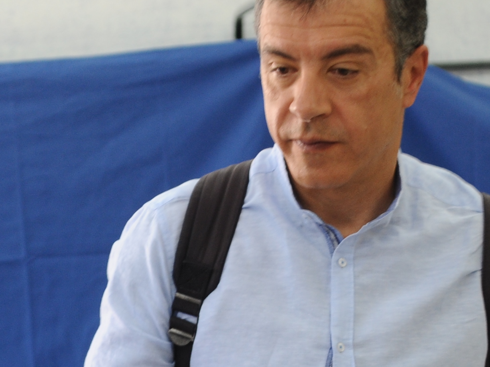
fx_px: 3297
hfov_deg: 8.5
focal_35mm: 233
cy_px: 375
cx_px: 212
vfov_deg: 6.4
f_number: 4.5
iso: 800
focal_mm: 70
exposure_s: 1/125
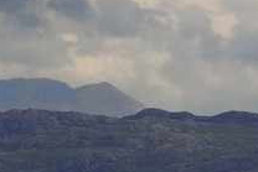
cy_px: 194
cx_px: -639
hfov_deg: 2.4
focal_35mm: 845
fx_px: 6060
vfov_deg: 1.6
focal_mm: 110
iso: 800
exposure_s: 1/800
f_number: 11
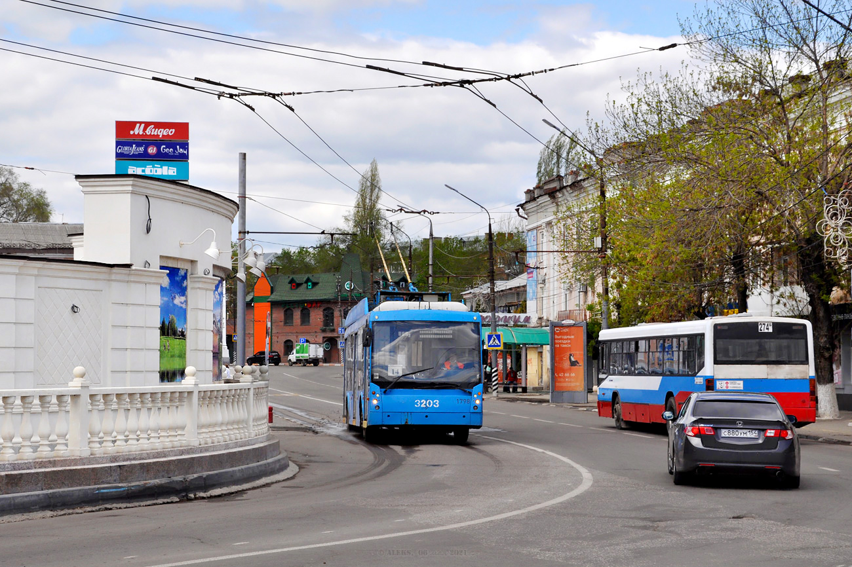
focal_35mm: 75
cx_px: 426
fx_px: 1774
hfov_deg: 27.0
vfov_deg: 18.2
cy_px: 284
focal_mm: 50
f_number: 8
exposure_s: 1/500
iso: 200
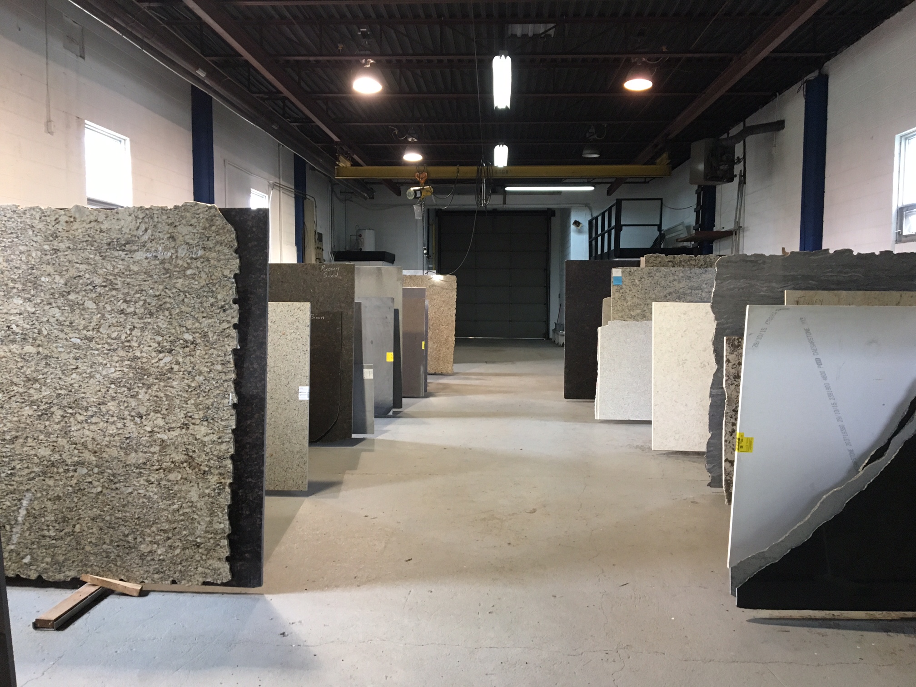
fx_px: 767
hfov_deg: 61.7
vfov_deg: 48.2
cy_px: 344
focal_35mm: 29
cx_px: 458
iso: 100
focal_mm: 4.15
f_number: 2.2
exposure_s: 1/30
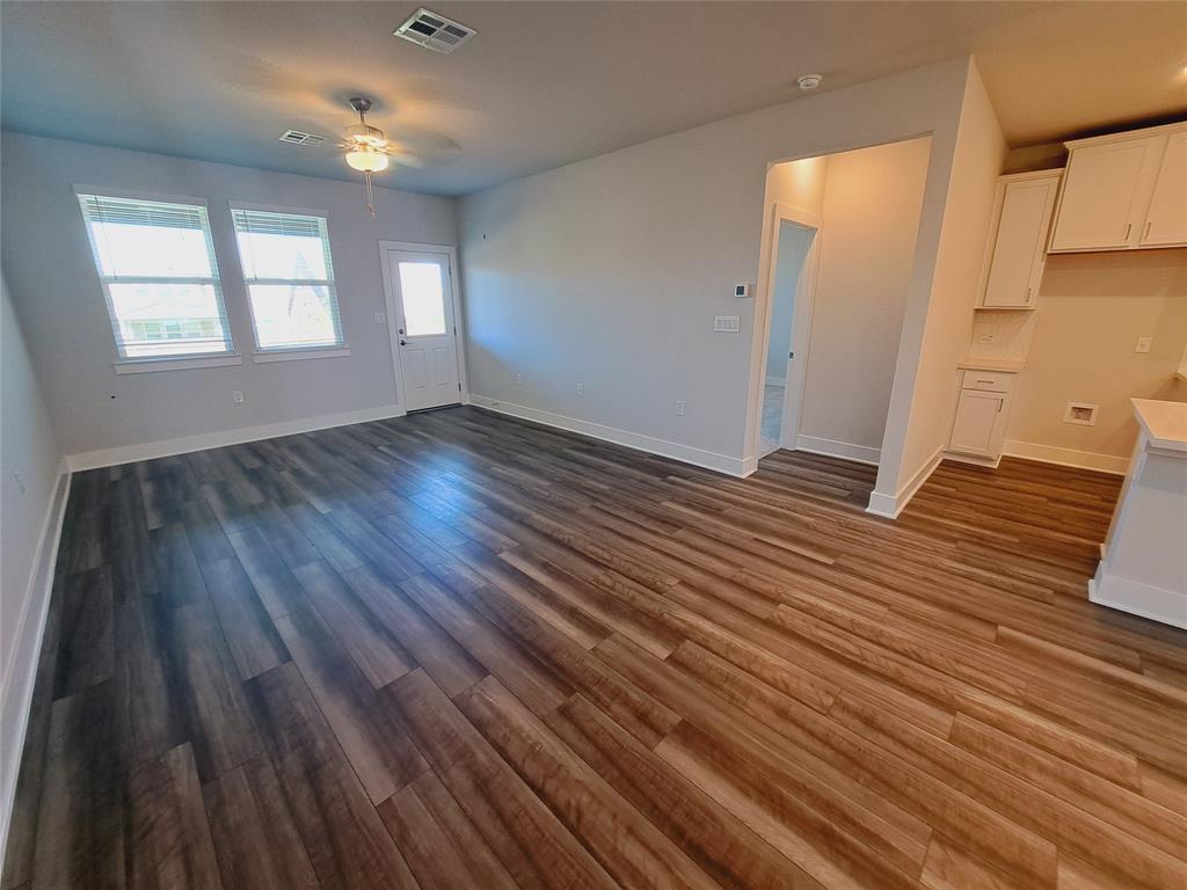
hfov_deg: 106.2
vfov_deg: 89.9
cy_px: 445
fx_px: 446
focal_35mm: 13
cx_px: 594
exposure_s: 1/40
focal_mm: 1.74
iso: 64
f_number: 2.2
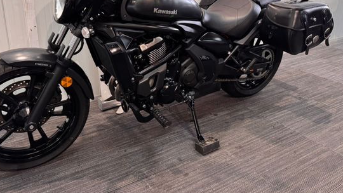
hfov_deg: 62.2
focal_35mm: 31
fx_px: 282
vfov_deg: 36.8
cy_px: 45
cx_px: 144
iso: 320
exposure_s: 1/50
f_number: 1.78
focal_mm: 6.76
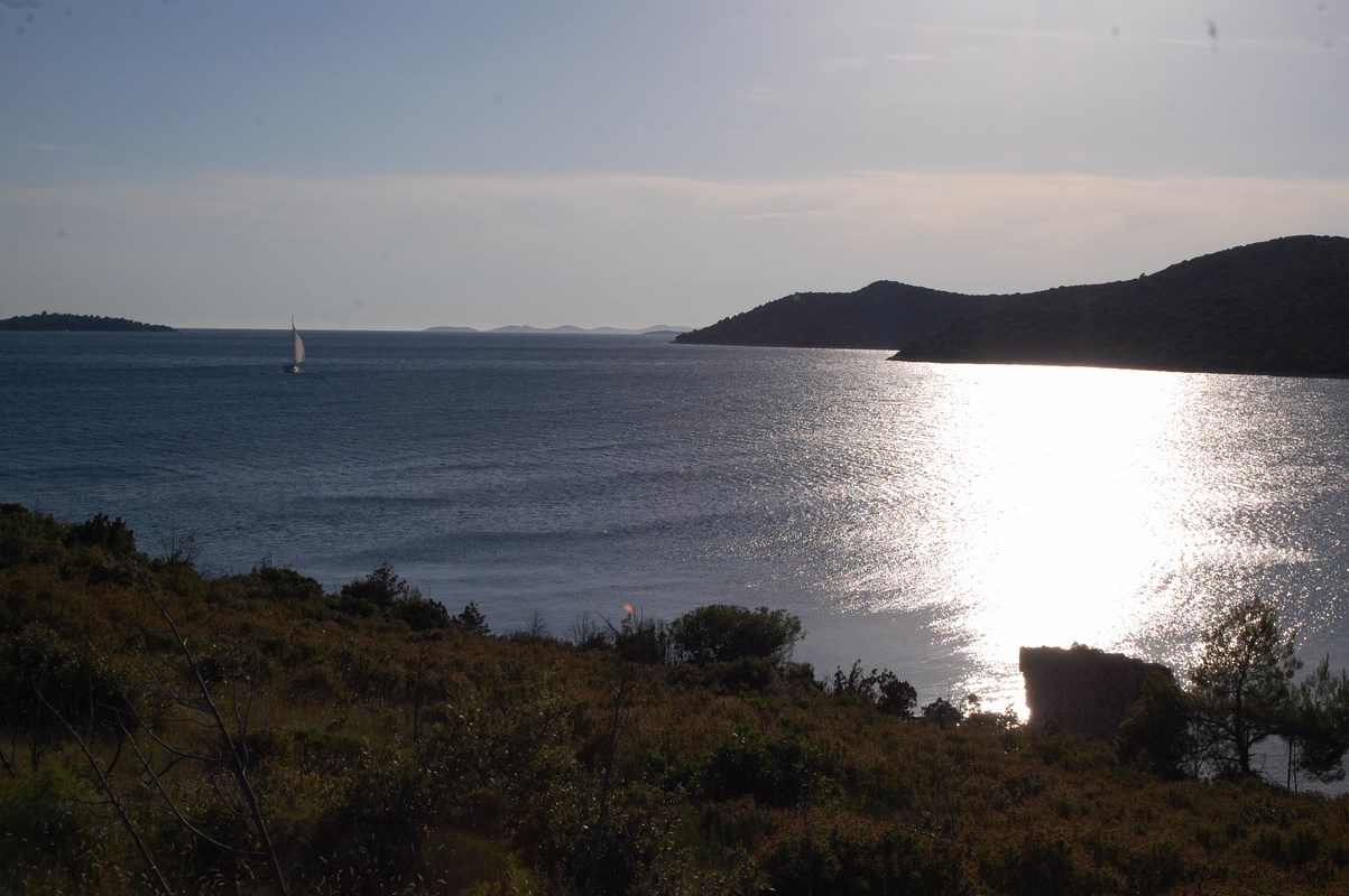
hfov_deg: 45.0
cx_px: 674
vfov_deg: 30.8
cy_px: 448
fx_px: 1629
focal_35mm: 44
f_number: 13
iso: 200
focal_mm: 29
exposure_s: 1/640
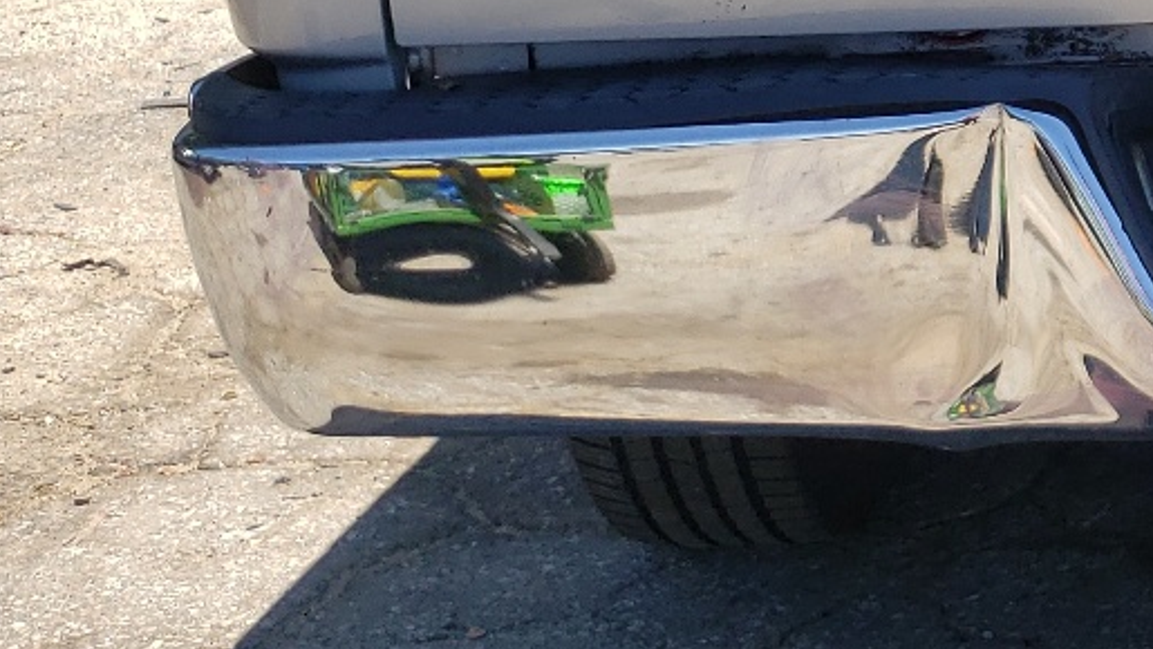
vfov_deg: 13.2
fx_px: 2691
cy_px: -215
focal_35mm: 88
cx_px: 1560
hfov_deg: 21.5
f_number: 1.5
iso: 50
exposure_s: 1/1667
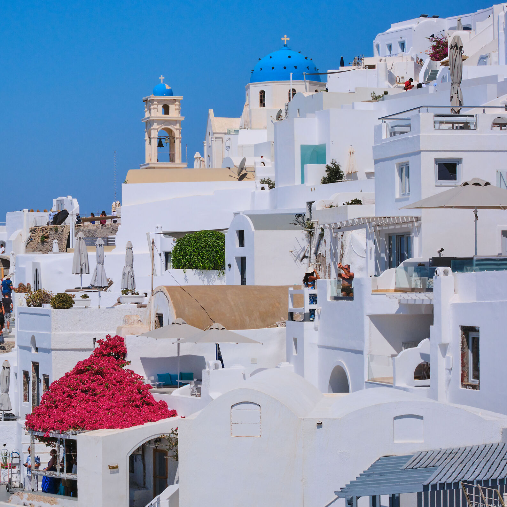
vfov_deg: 16.1
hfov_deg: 16.1
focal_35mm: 108
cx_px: 151
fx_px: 1790
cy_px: 255
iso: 640
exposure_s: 1/1400
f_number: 14
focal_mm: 56
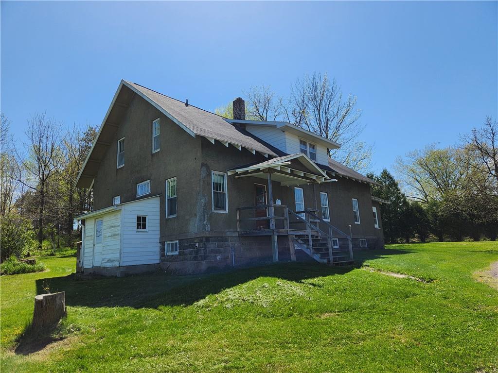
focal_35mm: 23
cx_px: 249
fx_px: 331
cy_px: 186
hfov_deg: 73.9
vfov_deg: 58.9
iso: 20
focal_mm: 5.4
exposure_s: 1/1465
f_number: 1.8
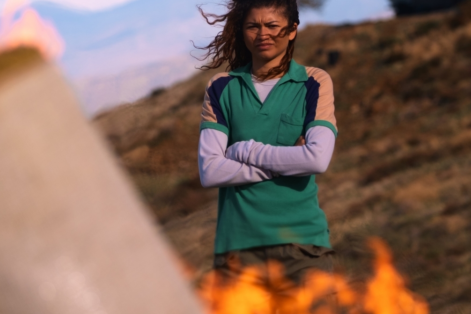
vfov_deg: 5.1
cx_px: 264
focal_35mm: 271
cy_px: 189
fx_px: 3546
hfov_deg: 7.6
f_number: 3.2
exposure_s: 1/1600
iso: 160
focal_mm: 94.5
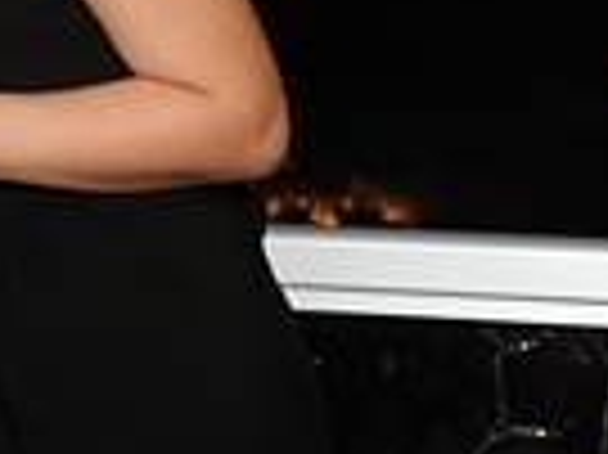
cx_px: -608
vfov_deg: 7.4
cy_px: -288
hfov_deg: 9.4
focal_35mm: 196
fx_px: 3440
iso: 800
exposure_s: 1/250
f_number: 5.6
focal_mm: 50
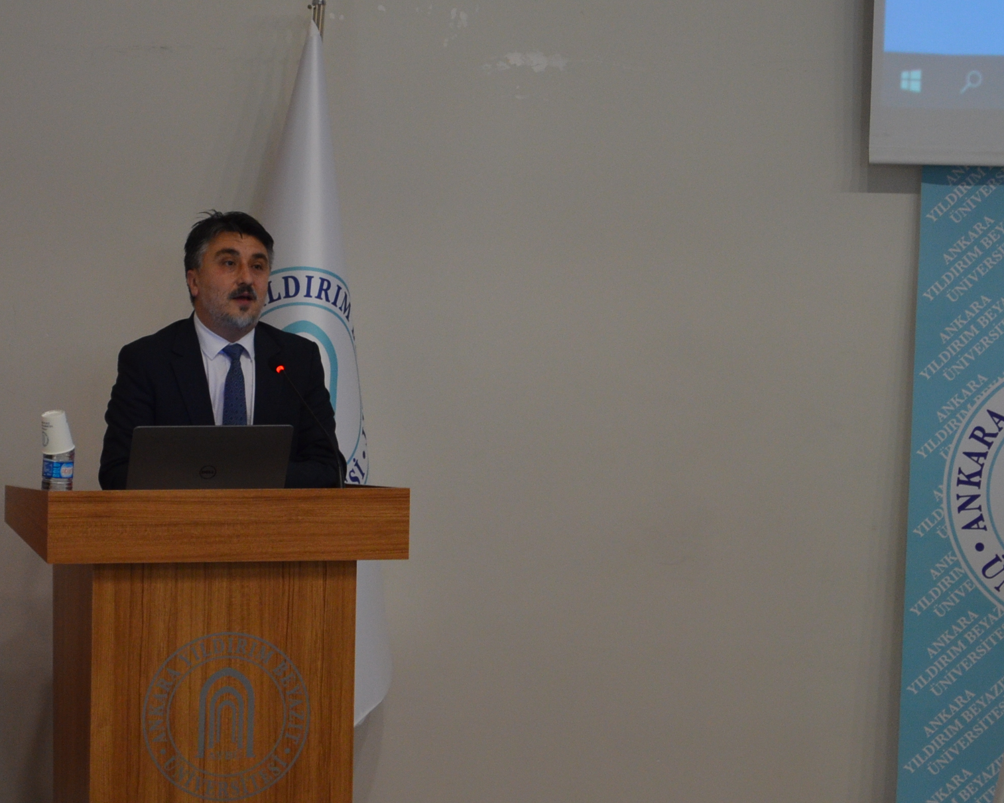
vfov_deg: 12.3
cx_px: 216
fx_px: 3737
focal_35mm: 126
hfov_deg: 15.2
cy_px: 280
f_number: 5.6
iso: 1000
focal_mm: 55
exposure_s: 1/30
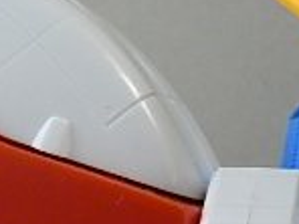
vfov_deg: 9.1
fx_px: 1382
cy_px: 278
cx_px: 448
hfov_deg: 11.8
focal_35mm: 160
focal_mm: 6.67
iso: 200
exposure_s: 1/13
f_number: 3.5
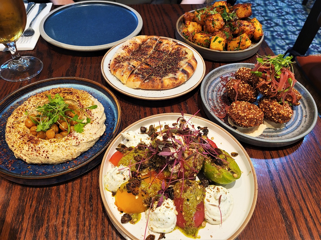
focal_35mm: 26
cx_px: 160
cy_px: 120
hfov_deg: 67.3
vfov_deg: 53.1
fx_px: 241
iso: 200
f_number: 1.8
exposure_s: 1/50
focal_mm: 5.4
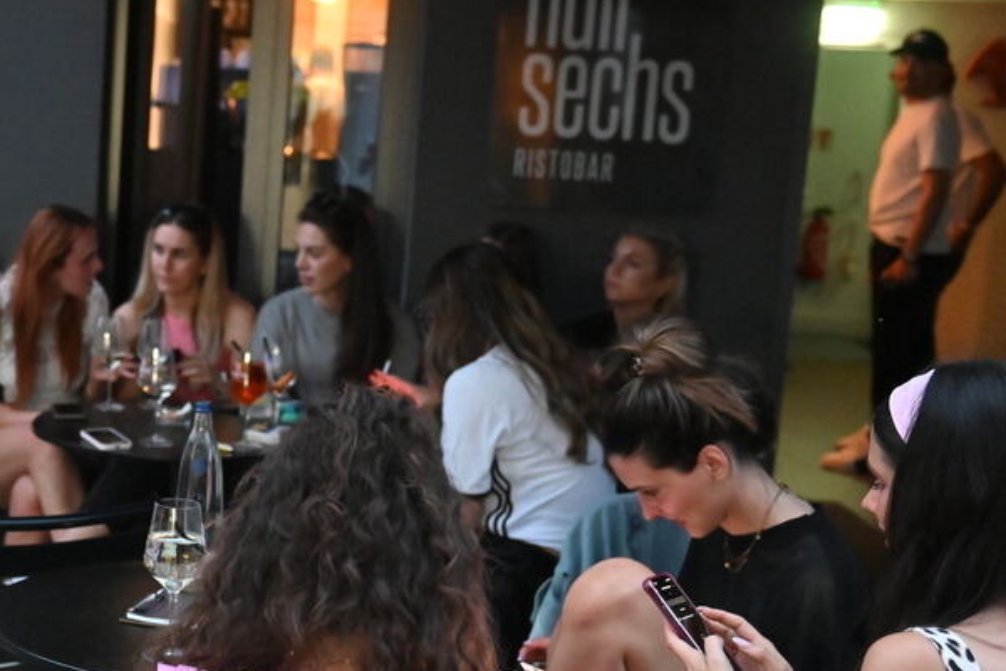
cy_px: 395
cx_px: 146
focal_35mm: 64
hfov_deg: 30.3
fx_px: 1788
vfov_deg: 21.2
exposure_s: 1/125
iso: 8000
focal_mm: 32
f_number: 2.8
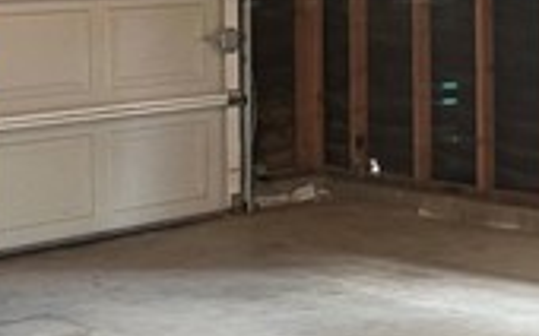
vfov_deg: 12.3
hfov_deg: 19.3
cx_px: 571
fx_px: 1527
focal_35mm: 104
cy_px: -51
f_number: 1.6
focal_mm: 5.1
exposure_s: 1/40
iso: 500
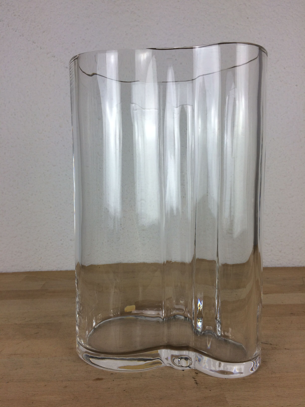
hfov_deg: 48.2
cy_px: 204
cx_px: 152
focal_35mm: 29
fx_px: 341
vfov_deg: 61.7
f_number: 2.2
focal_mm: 4.15
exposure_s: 1/117
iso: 32
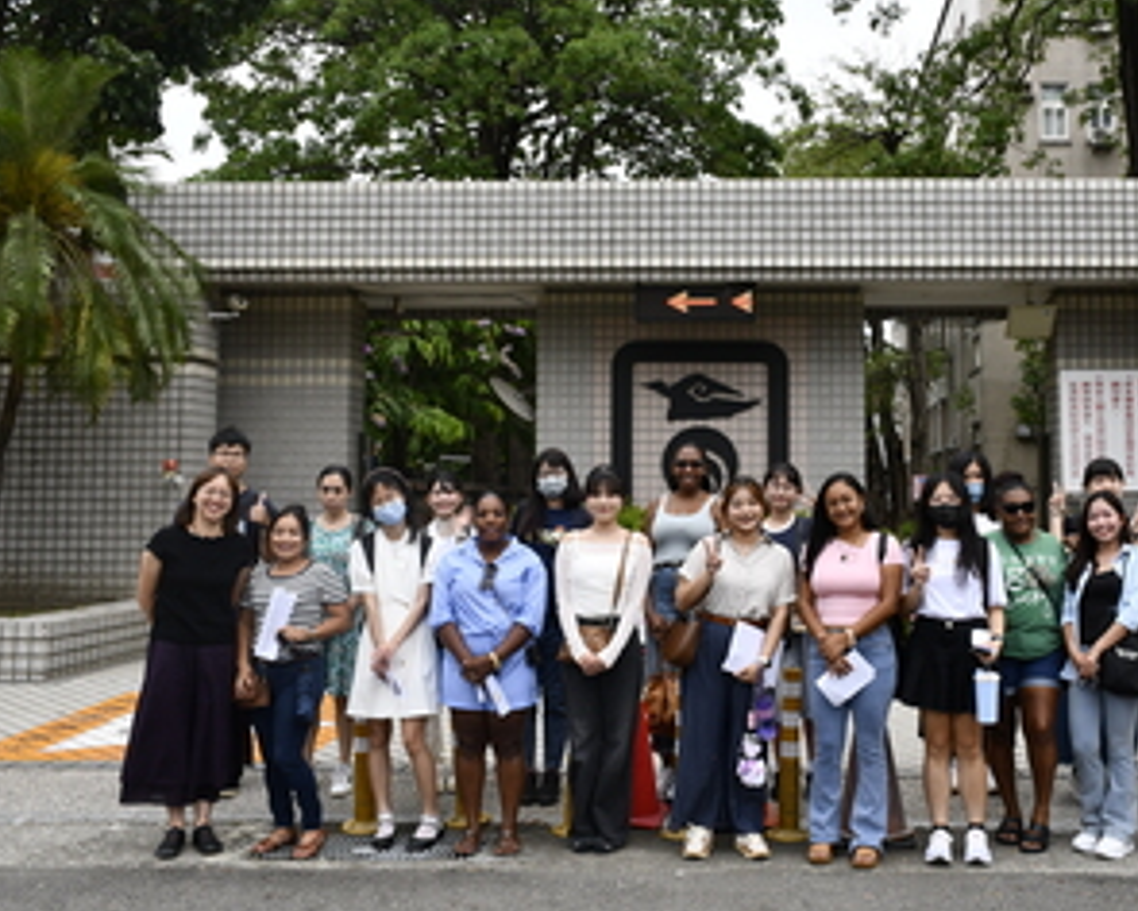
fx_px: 1415
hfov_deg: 43.2
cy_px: 400
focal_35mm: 42
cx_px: 764
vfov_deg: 35.6
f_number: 8
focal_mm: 22
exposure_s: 1/250
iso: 180
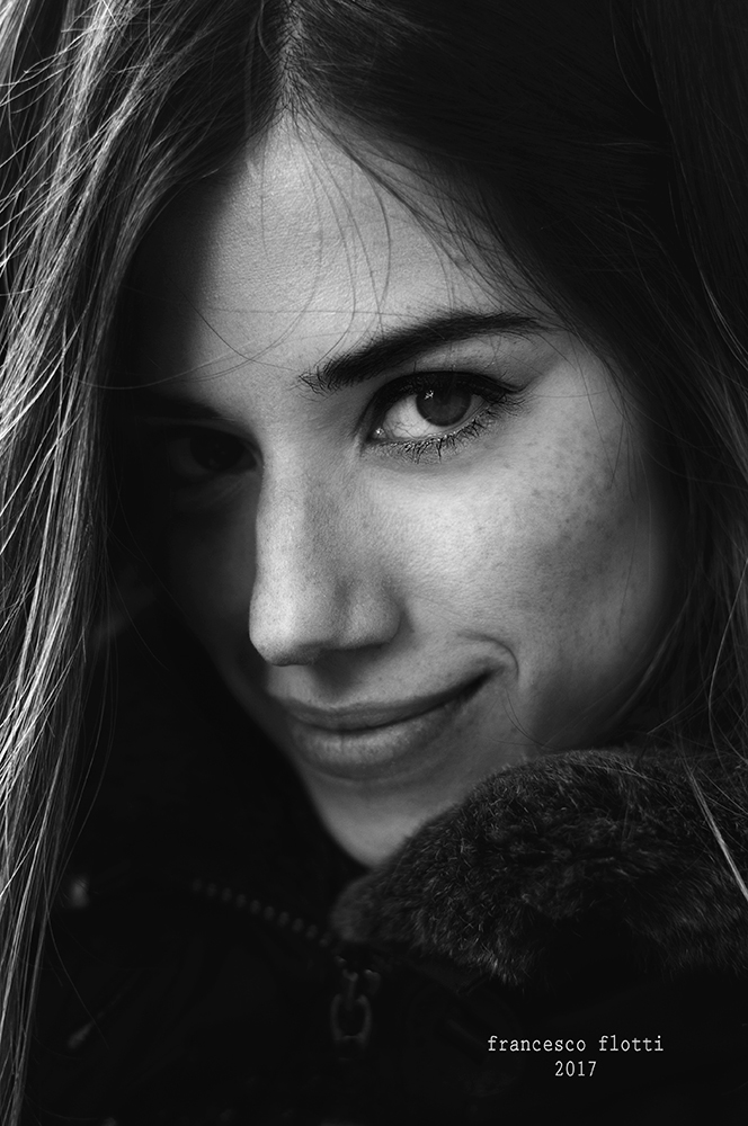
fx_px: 2344
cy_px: 563
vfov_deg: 27.0
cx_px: 374
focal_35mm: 75
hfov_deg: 18.1
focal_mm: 50
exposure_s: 1/400
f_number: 2.8
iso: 640
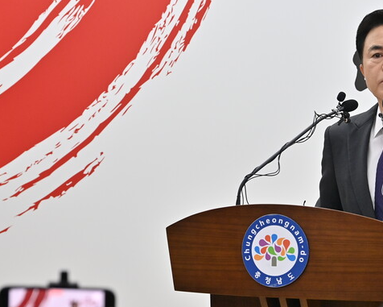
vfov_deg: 6.3
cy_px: 100
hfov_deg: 7.8
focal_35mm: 247
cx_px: 238
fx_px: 2800
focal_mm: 116
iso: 800
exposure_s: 1/320
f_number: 5.6
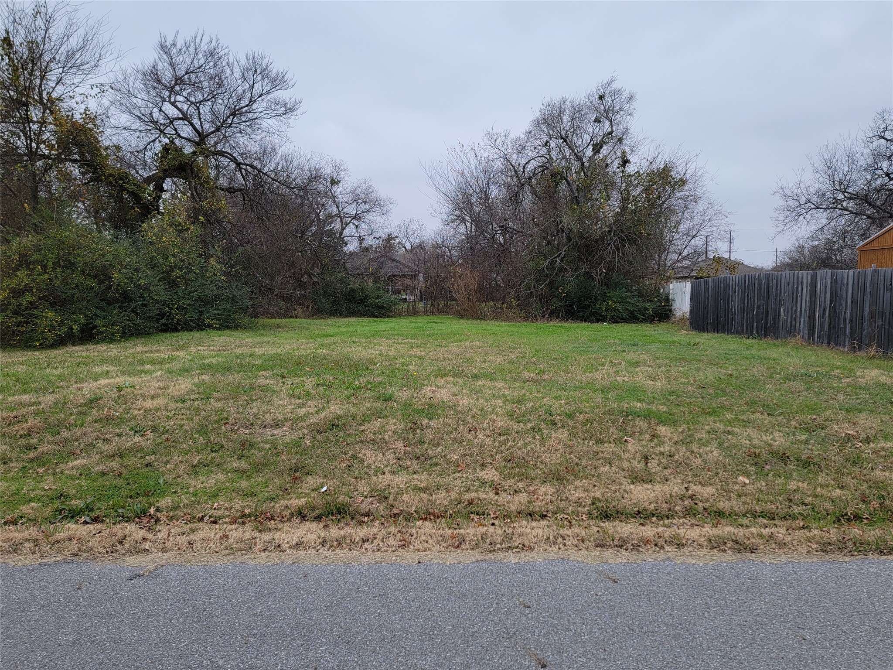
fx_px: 619
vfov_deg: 56.8
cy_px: 335
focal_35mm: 24
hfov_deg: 71.6
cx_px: 446
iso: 16
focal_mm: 6.7
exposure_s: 1/284
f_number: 1.8
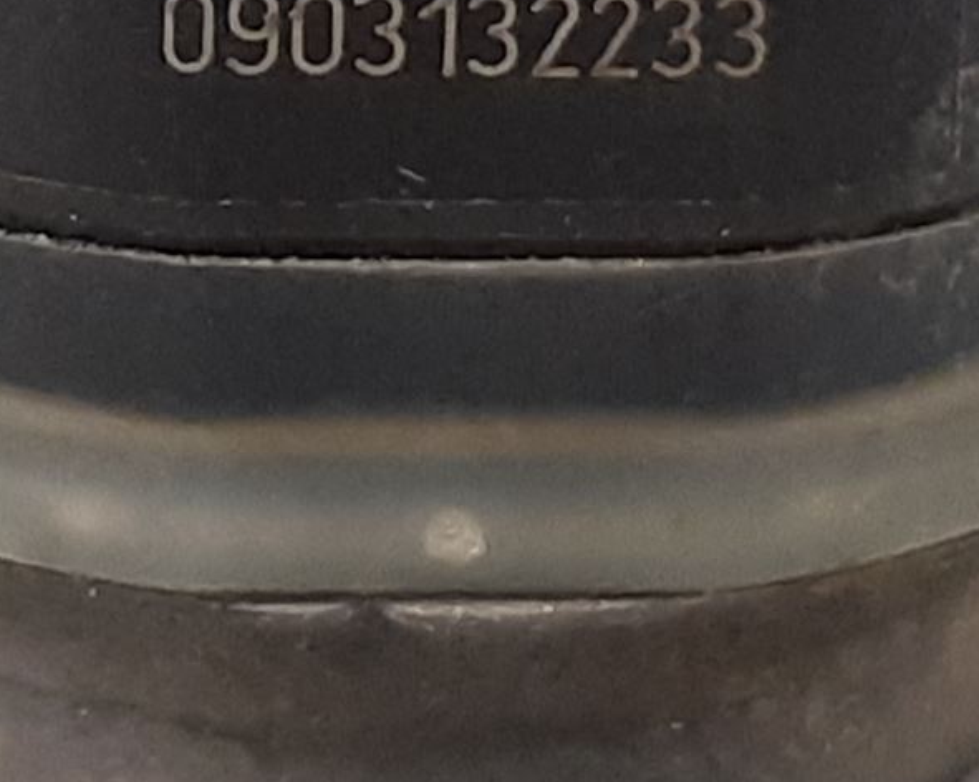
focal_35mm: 88
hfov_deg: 21.4
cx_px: 174
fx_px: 2548
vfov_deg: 16.8
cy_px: -131
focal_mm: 3.93
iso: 200
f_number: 1.7
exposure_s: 1/33
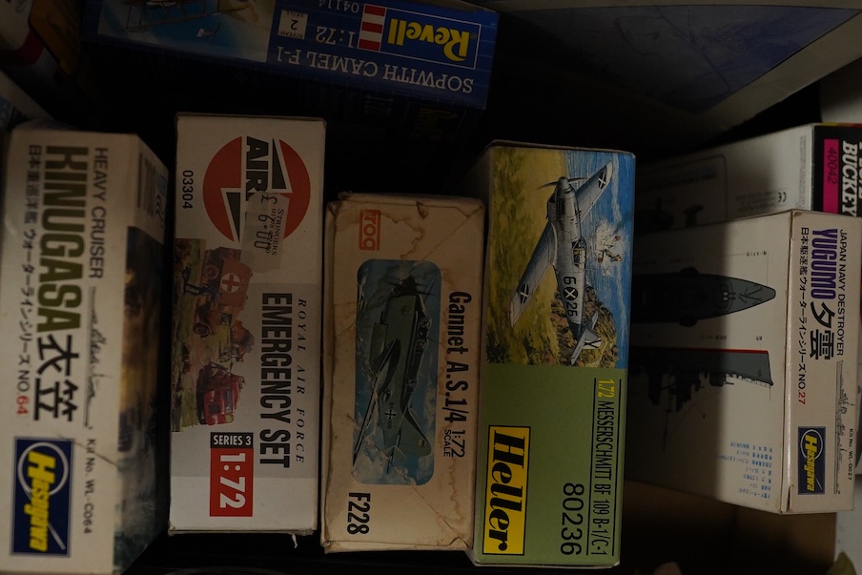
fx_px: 1341
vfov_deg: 24.2
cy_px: 339
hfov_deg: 35.6
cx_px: 443
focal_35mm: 56
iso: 2000
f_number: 9
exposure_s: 1/100
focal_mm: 30
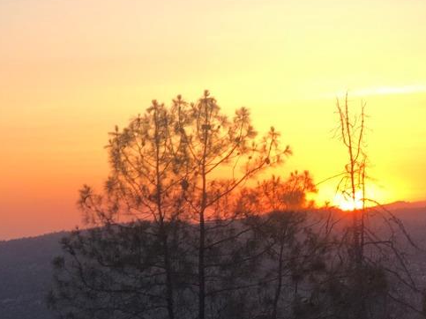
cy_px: 285
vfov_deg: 8.4
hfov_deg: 11.1
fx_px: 2178
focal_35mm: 177
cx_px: 388
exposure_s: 1/123
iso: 20
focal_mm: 6.6
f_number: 2.8
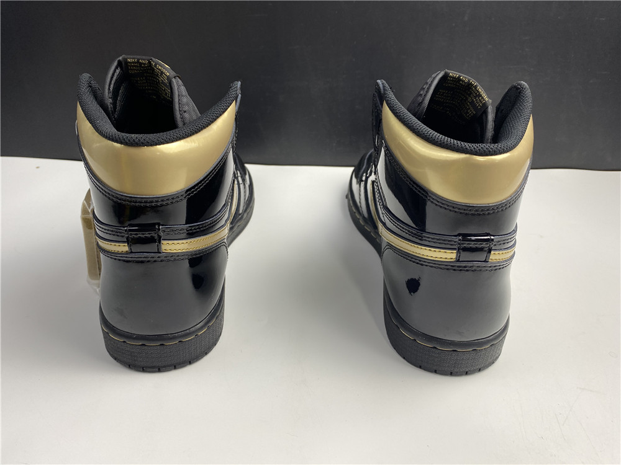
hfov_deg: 67.3
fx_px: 466
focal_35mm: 26
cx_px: 310
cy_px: 232
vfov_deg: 53.1
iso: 50
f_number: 1.8
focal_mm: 4.25
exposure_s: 1/100
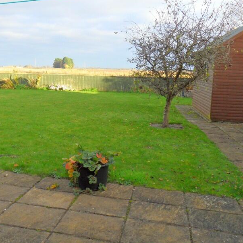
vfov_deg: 45.9
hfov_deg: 45.7
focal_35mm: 36
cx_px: 94
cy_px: 106
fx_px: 286
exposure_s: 1/180
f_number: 3.2
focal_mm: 3.9
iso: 80
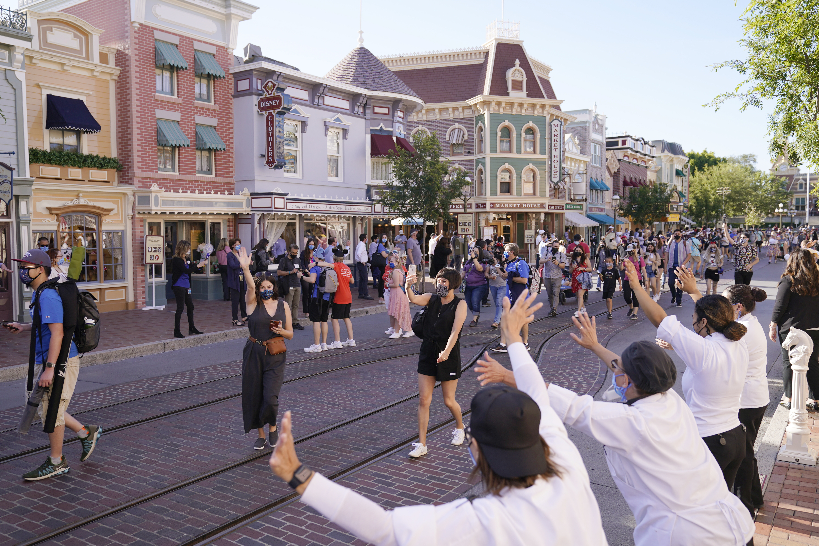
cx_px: 410
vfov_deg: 43.6
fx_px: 682
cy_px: 273
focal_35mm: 30
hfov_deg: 61.9
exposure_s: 1/500
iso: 160
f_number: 4
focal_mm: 30
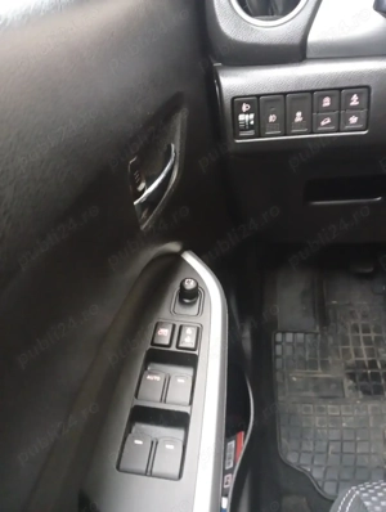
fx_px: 400
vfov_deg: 65.2
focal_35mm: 27
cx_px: 193
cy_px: 256
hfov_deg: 51.5
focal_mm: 3.98
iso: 1707
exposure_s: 1/20
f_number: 1.8
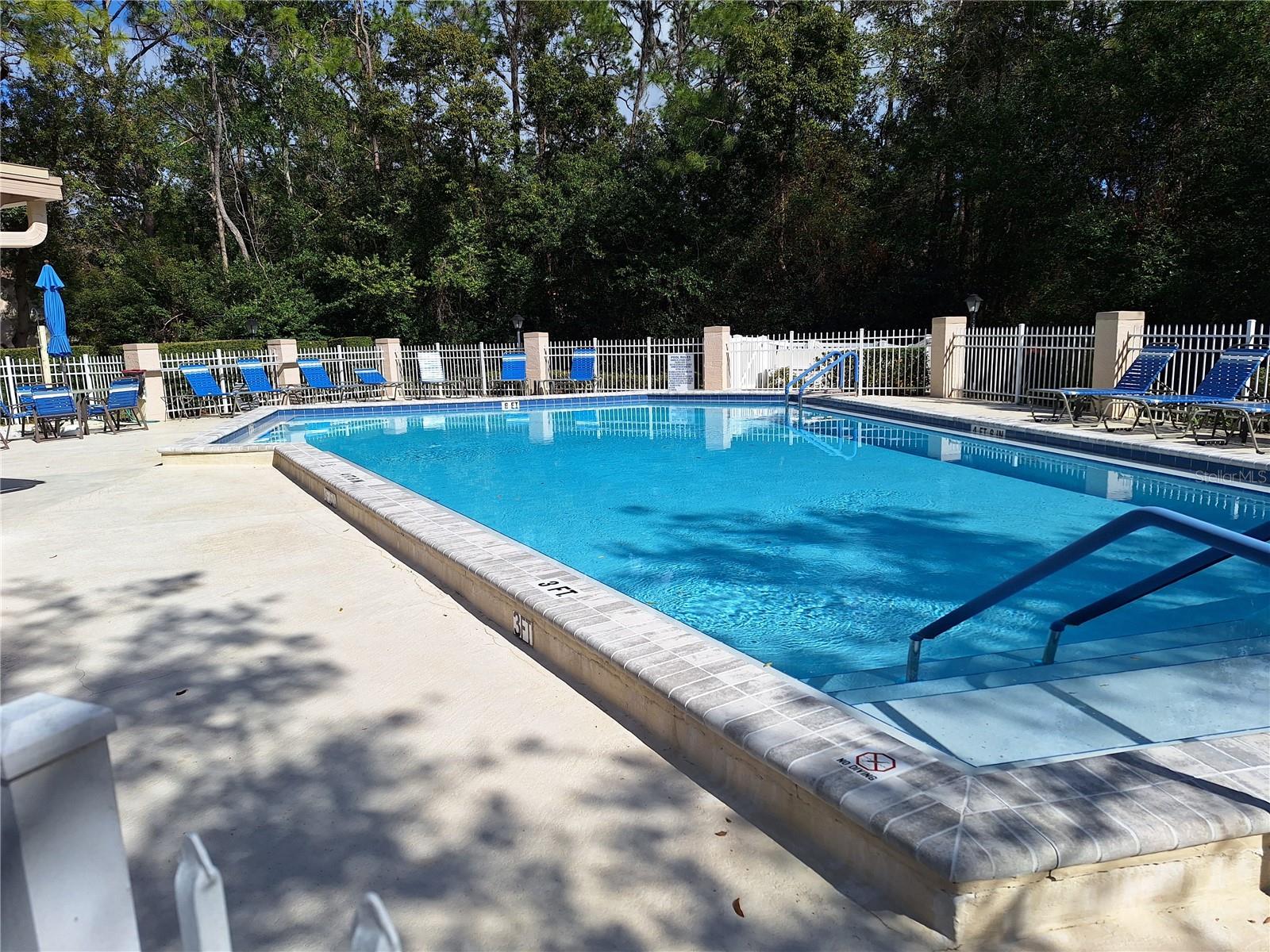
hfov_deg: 73.9
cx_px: 635
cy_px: 476
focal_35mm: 23
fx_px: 844
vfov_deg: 58.9
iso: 40
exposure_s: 1/3802
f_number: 1.8
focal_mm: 5.54
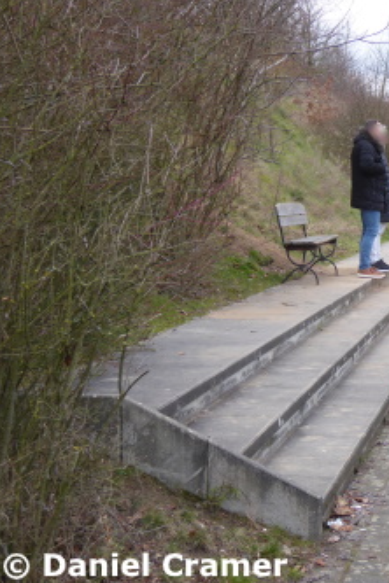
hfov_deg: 17.6
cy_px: 294
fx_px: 1232
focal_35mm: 76
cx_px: 382
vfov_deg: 26.7
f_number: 4.1
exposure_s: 1/60
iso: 160
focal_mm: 9.6
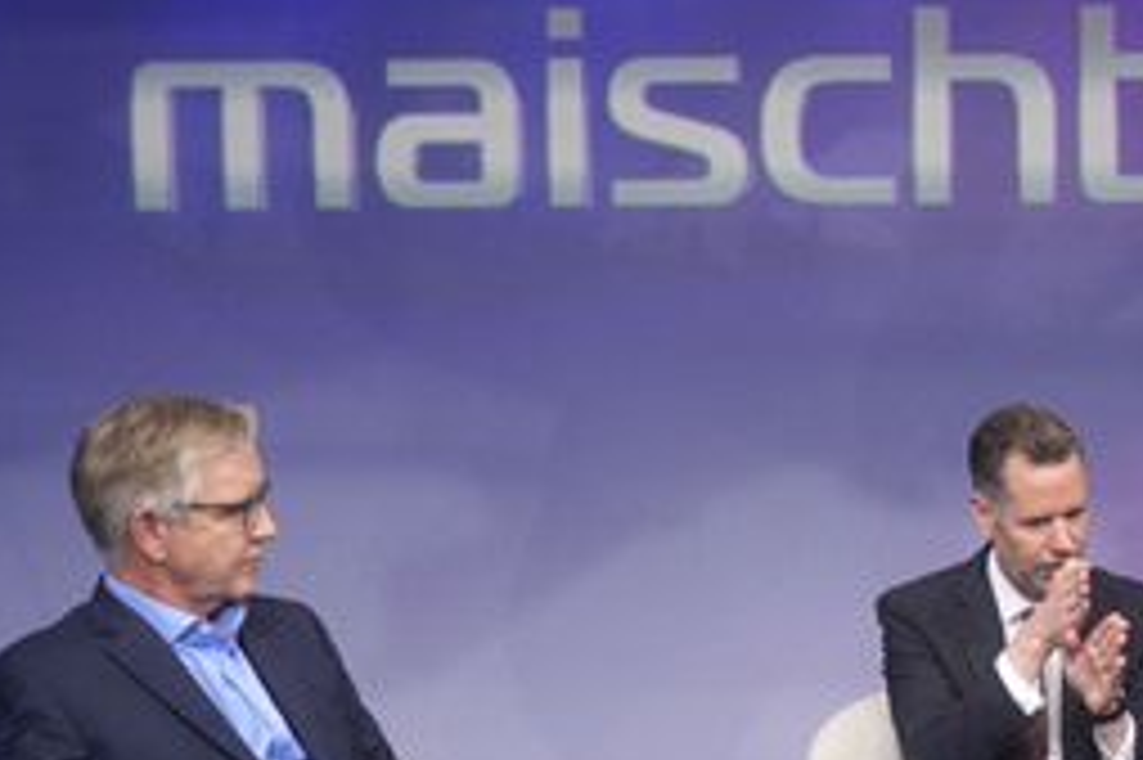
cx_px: 970
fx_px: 2538
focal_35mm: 80
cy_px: 670
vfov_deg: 16.8
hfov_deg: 24.8
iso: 640
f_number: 2.2
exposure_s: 1/200
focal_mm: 30
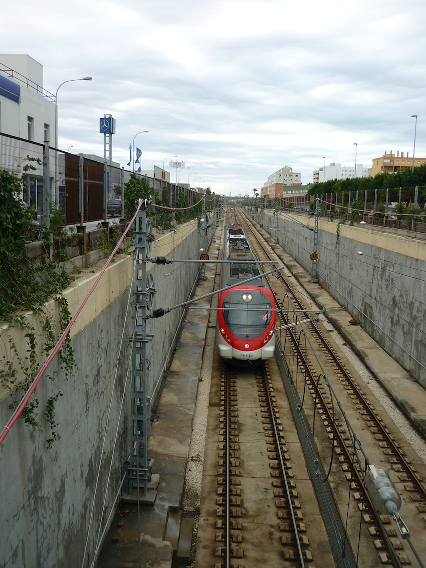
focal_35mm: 33
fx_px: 541
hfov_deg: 43.0
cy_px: 284
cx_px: 213
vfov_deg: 55.3
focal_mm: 5.5
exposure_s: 1/400
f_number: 2.8
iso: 80
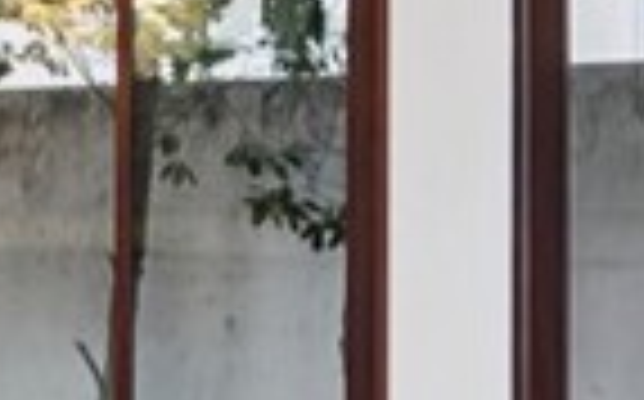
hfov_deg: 11.1
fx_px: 2051
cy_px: 261
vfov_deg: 11.2
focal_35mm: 117
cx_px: -1297
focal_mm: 16
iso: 400
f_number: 8
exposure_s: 1/30
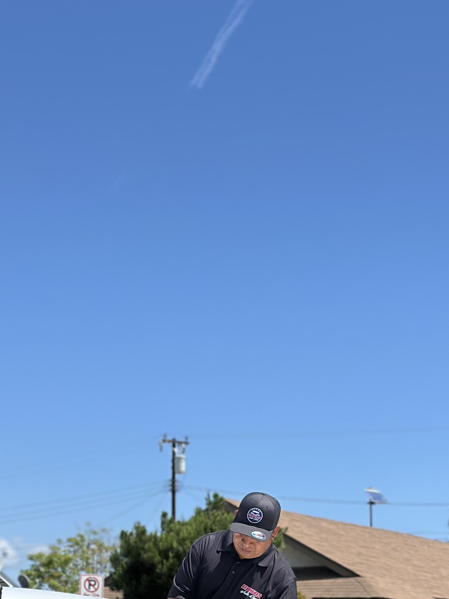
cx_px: 226
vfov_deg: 20.4
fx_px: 1626
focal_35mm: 94
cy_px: 565
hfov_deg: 15.7
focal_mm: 6.86
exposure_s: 1/7634
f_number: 1.78
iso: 100
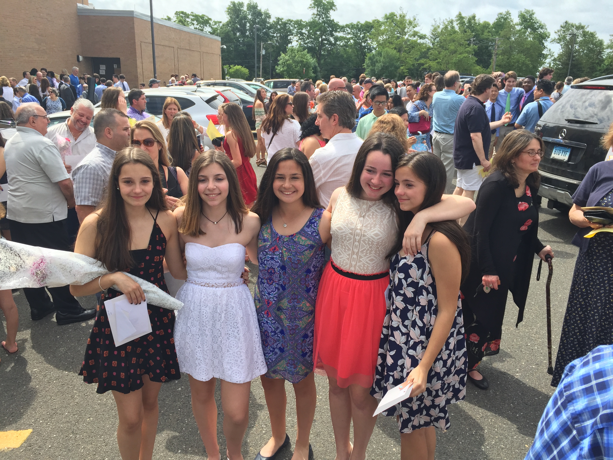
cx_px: 306
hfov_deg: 61.7
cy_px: 230
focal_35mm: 29
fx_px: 514
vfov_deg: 48.2
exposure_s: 1/1099
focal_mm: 4.15
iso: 32
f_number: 2.2
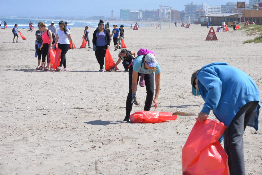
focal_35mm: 140
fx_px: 1019
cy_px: 88
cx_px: 131
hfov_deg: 14.6
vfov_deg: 9.8
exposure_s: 1/4000
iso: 5000
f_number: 18
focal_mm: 140
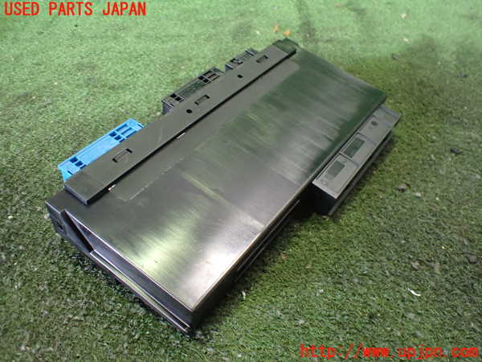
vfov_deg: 46.8
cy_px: 181
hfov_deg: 60.0
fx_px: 418
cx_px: 241
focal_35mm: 30
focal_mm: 5.4
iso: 800
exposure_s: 1/30
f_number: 2.3
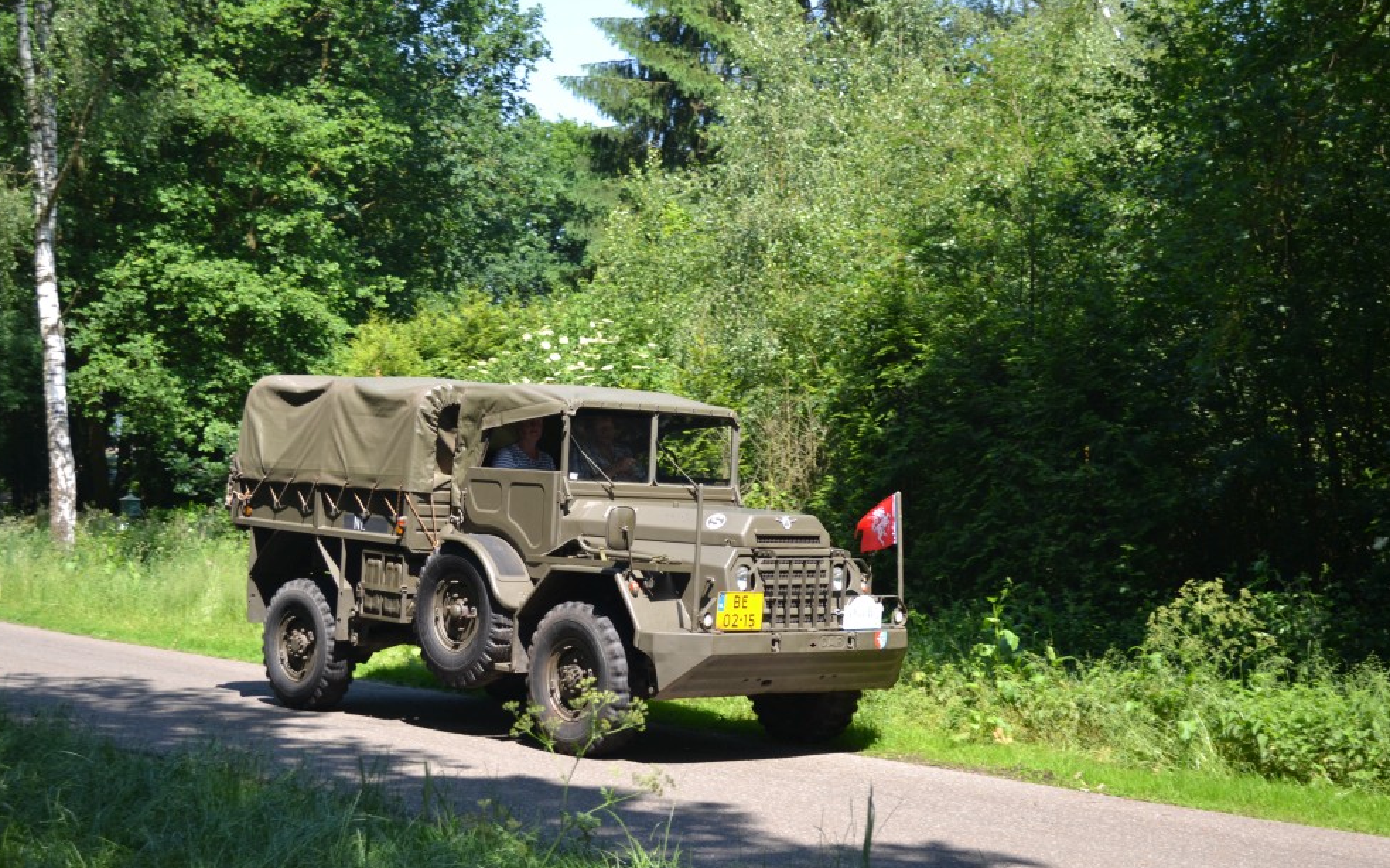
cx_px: 687
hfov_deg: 36.3
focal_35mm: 56
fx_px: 2121
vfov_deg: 23.1
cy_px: 462
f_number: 5
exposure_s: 1/160
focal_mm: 36
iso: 100
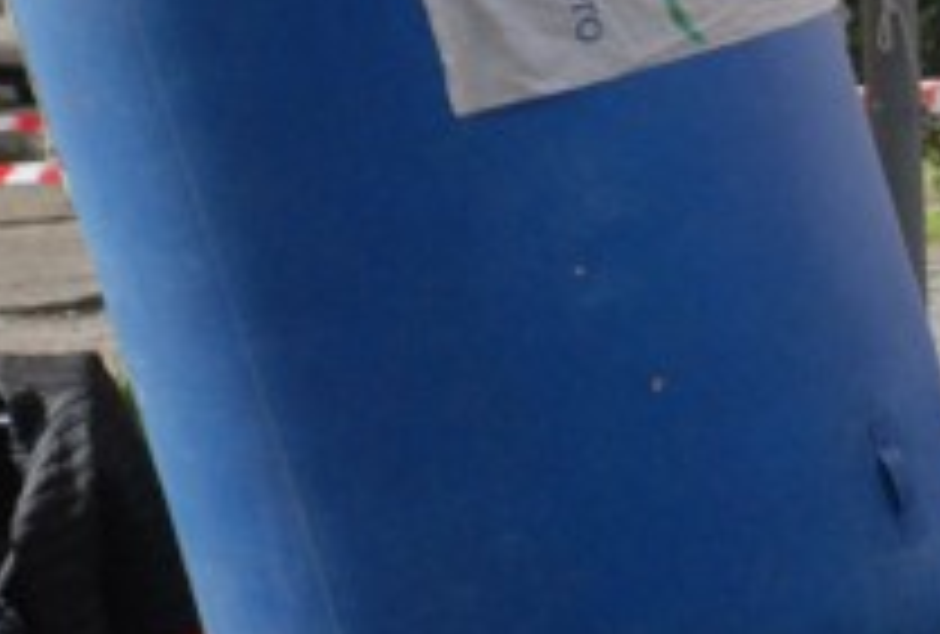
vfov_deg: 3.8
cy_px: 110
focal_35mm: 365
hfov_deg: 5.6
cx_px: 1277
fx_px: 9576
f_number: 5.6
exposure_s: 1/1000
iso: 1000
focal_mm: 85
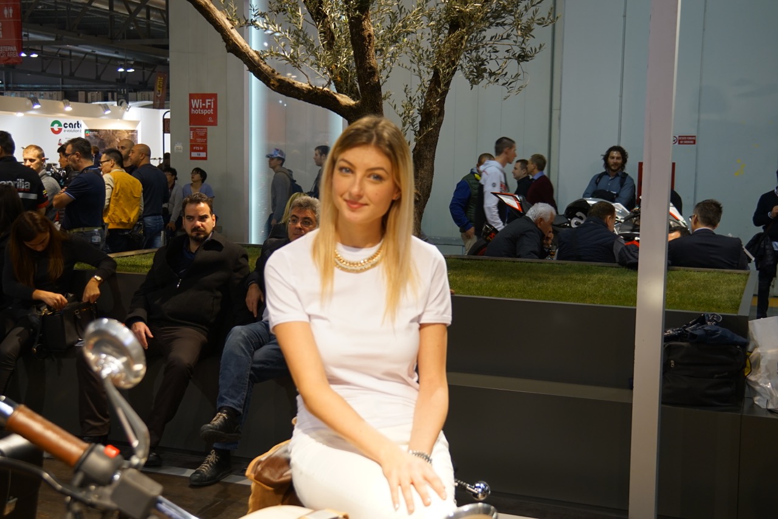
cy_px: 260
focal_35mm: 45
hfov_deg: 43.6
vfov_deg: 29.9
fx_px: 973
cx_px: 389
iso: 500
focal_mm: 30
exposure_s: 1/60
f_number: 4.5
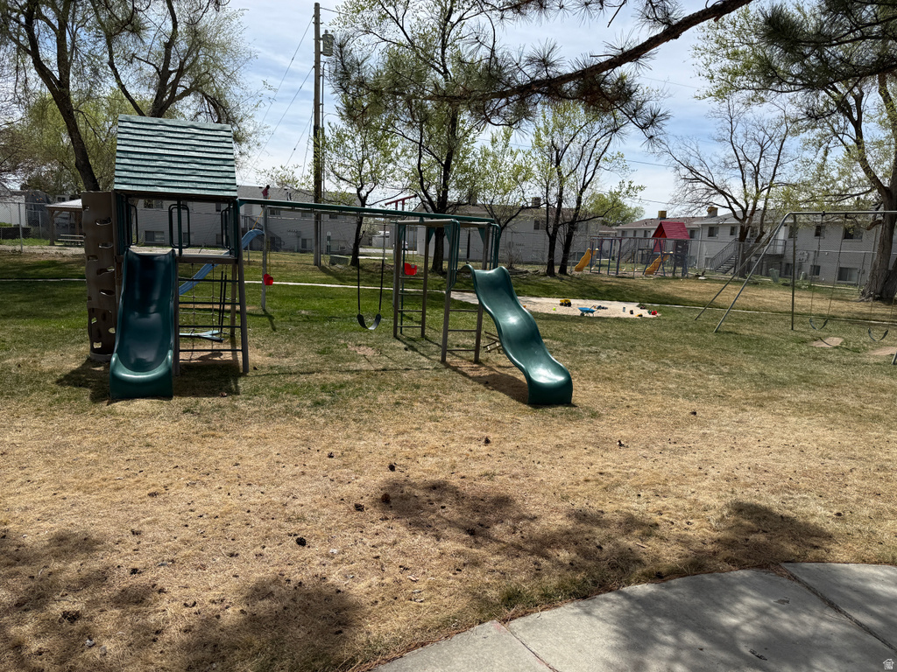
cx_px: 448
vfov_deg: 56.8
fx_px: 622
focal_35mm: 24
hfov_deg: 71.6
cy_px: 336
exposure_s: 1/4975
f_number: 1.78
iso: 80
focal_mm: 6.76
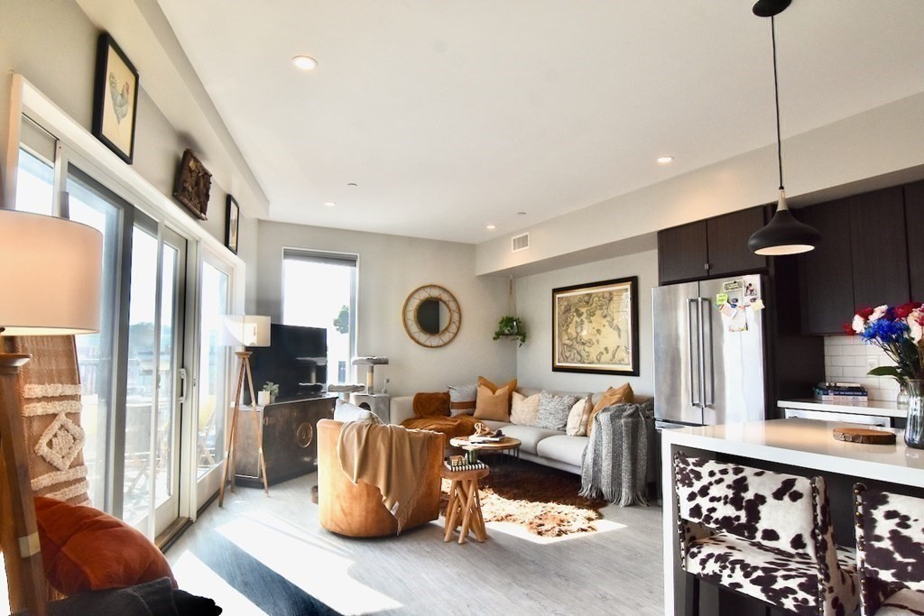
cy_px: 308
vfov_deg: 63.2
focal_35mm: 20
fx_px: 501
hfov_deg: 85.4
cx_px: 462
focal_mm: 13
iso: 800
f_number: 8
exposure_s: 1/400
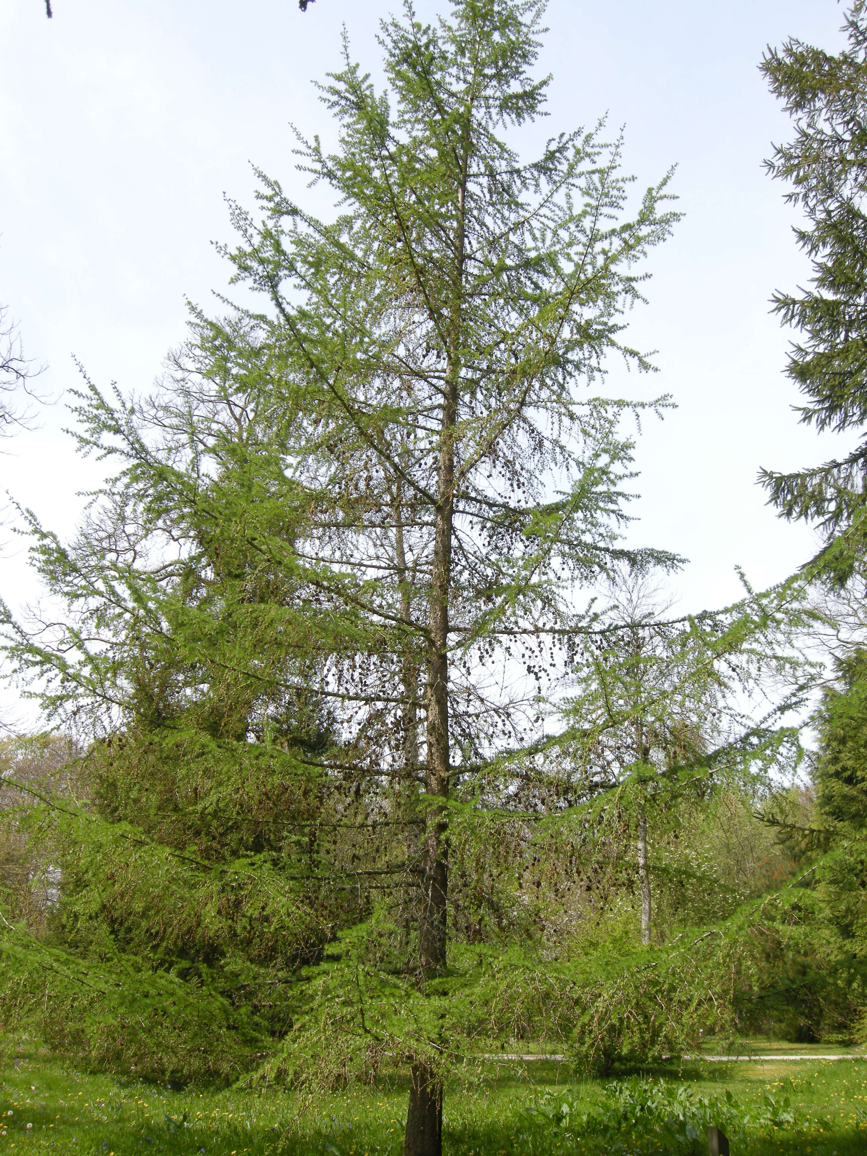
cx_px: 434
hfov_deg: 40.7
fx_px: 1169
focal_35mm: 35
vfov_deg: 52.6
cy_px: 578
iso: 64
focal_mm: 7.5
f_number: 4.8
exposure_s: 1/176
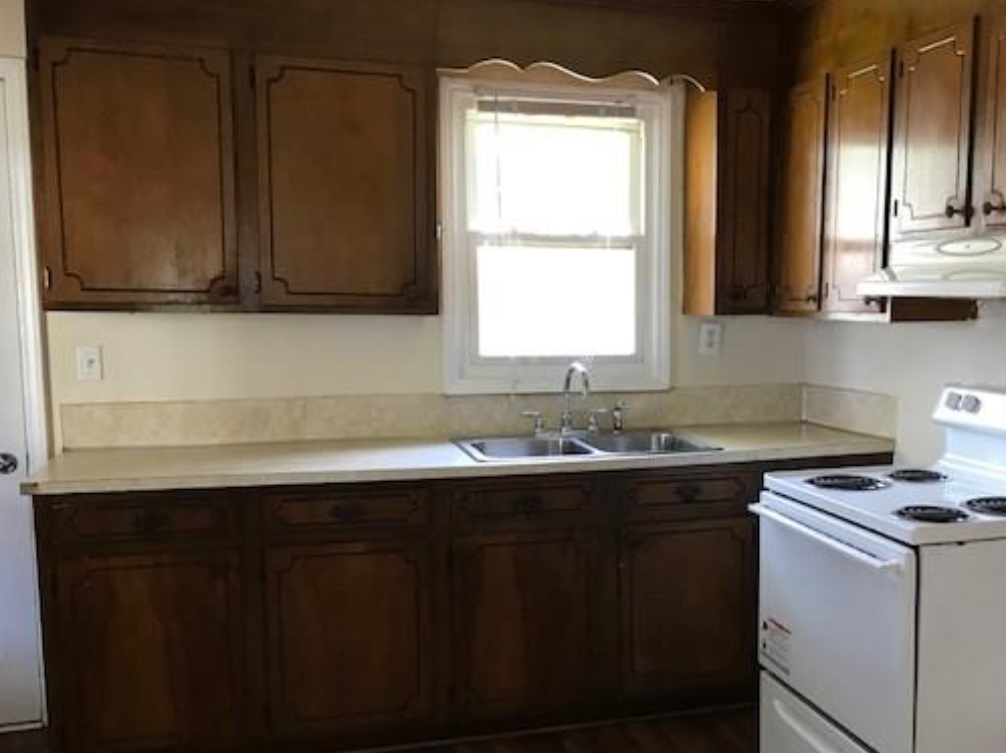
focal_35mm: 36
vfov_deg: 39.5
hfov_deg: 50.8
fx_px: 1046
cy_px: 444
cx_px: 630
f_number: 1.8
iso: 40
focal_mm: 3.99
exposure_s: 1/17
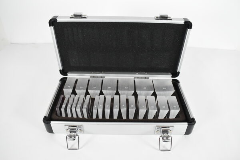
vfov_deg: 47.9
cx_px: 120
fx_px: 180
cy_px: 80
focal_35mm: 27
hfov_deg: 67.4
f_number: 5
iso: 1600
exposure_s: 1/100
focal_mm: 18
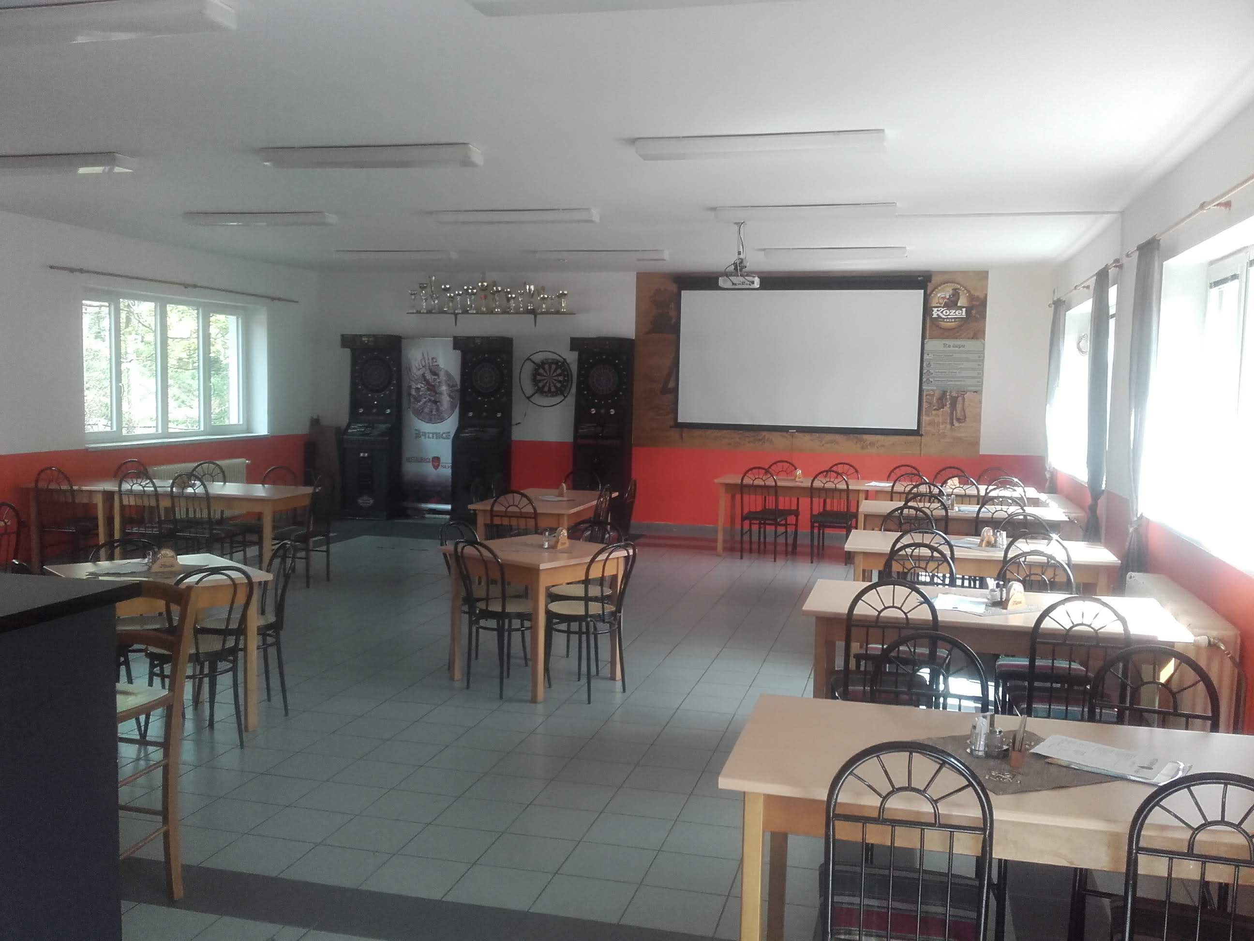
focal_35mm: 31
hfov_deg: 58.4
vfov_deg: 45.4
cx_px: 627
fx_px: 1123
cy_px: 470
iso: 80
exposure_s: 1/100
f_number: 2.2
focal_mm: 3.31
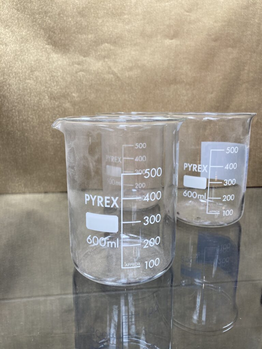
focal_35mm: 28
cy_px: 174
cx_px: 131
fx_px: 283
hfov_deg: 49.7
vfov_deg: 63.4
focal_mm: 3.99
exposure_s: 1/50
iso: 50
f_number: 1.8
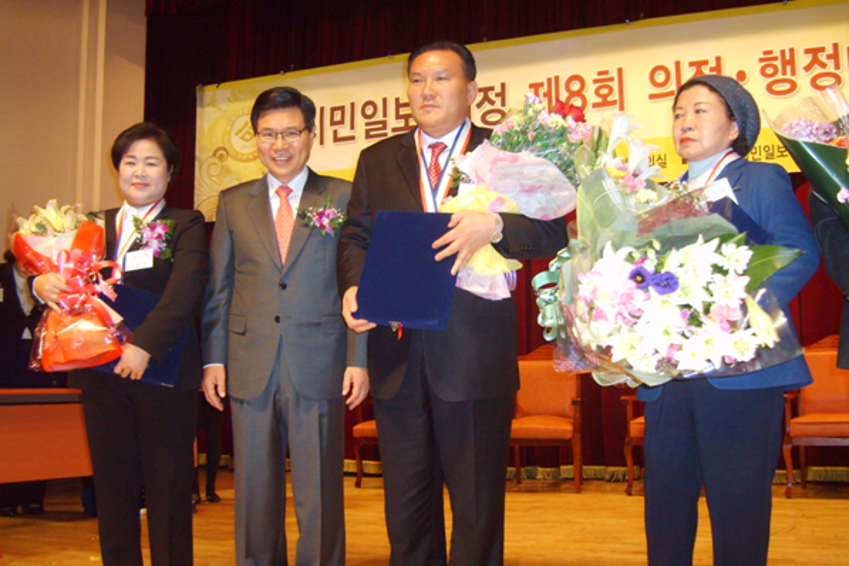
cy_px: 278
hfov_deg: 50.7
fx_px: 896
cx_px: 420
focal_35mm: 38
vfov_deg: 35.1
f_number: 2.8
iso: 200
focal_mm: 5.8
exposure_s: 1/45
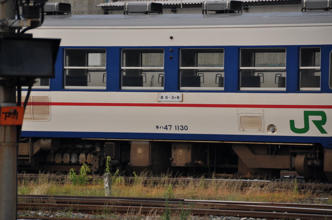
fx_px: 2763
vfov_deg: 4.6
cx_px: 166
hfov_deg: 6.9
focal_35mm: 300
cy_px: 110
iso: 200
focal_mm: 200
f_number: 5.6
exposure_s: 1/640
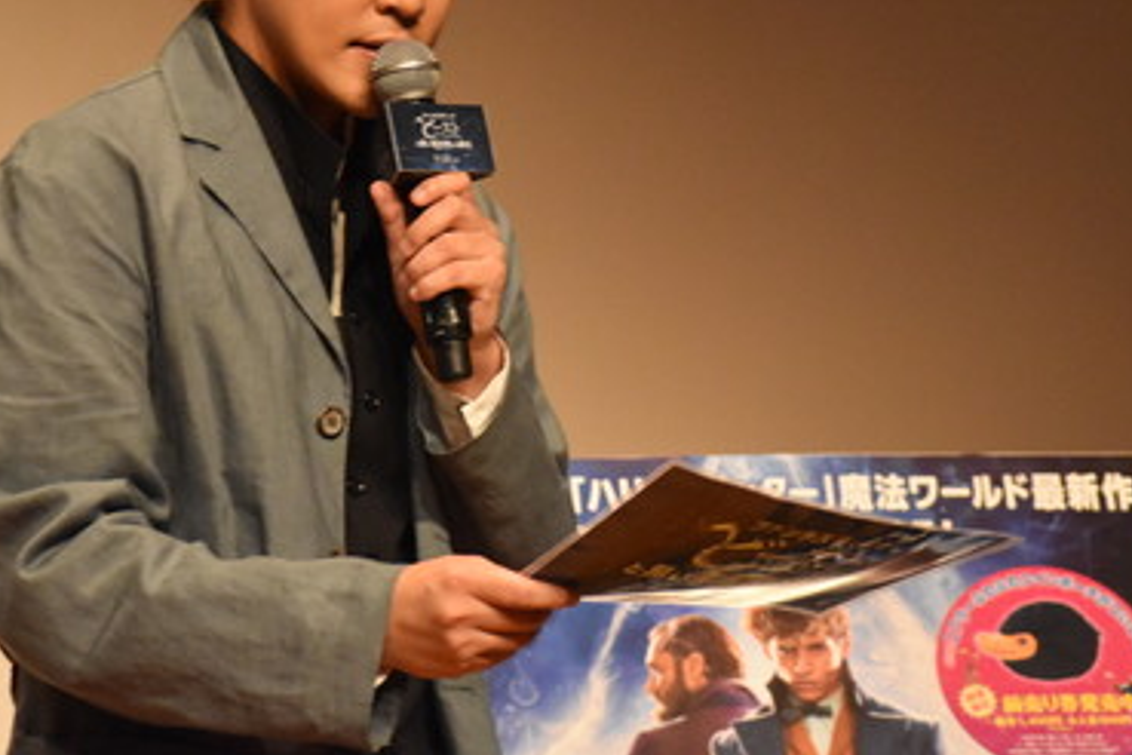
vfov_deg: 6.9
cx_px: 518
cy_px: 169
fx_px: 6288
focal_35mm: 200
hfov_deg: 10.3
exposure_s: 1/125
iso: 4500
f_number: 4.2
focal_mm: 82
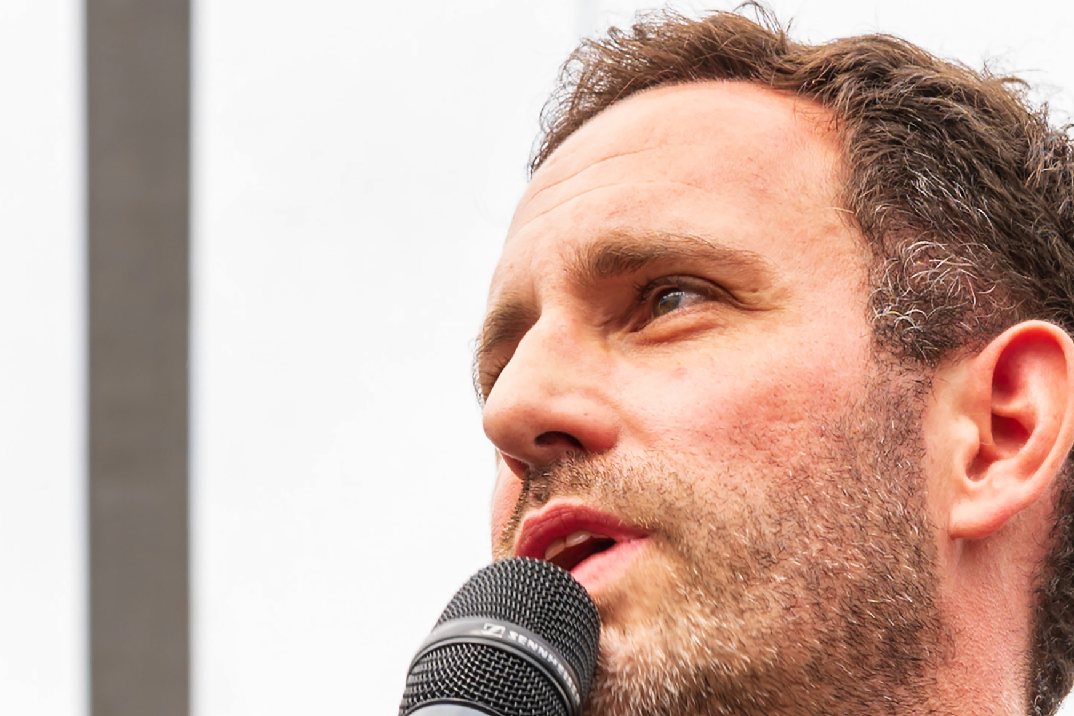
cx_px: 462
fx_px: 6564
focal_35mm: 220
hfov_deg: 9.4
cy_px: 1043
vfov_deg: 6.2
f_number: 5.6
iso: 100
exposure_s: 1/80
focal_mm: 64
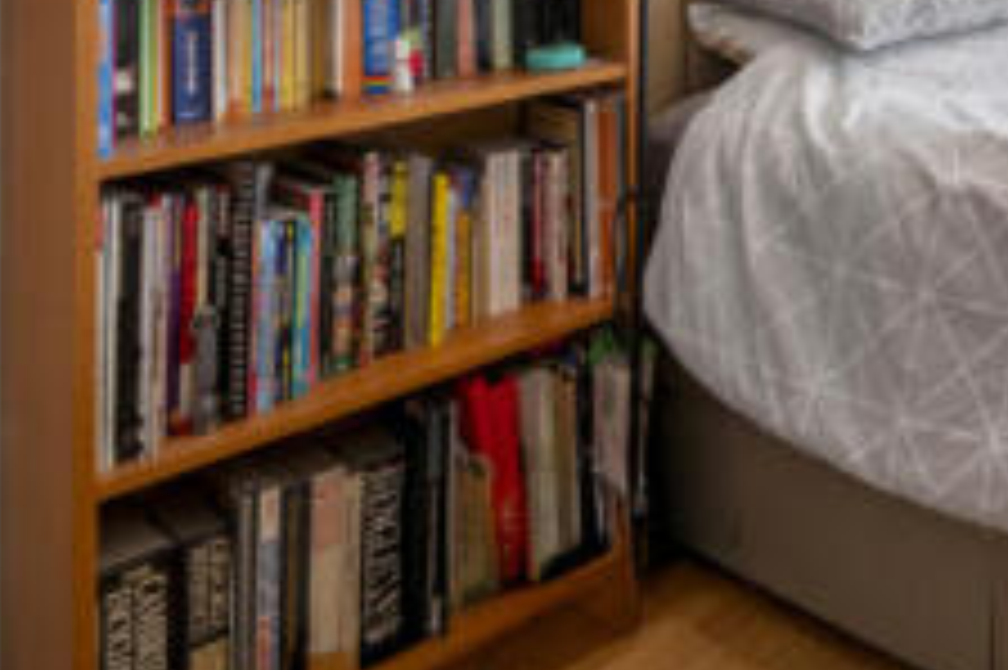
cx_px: 1368
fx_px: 1147
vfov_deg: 27.3
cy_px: -202
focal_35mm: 41
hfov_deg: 32.6
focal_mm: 14
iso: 200
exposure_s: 1.6
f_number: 16
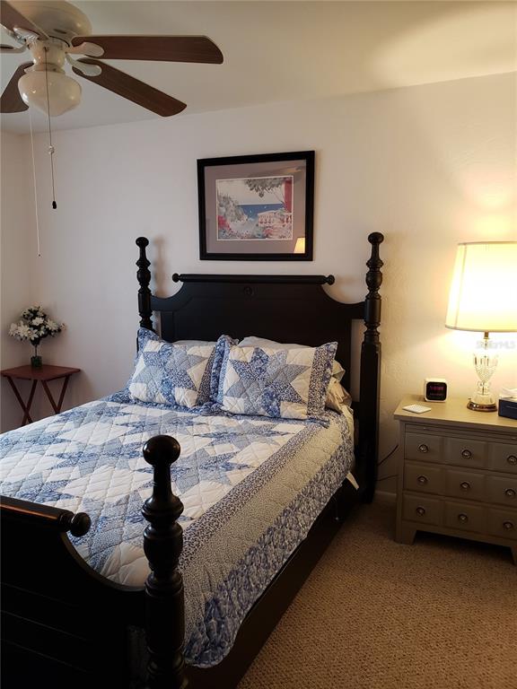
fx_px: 518
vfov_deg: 67.3
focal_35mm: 26
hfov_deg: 53.1
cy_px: 344
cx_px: 258
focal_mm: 4.3
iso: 250
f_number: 2.4
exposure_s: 1/40
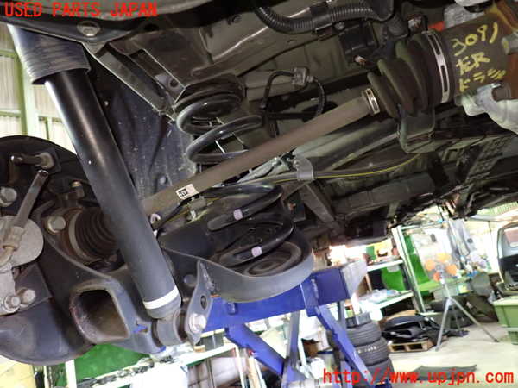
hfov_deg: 69.4
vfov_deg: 54.9
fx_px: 374
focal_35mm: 25
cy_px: 194
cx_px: 259
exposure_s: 1/20
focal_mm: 4.5
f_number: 2
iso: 800
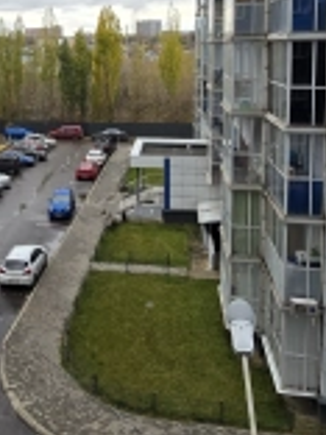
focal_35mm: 39
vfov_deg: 45.5
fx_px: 490
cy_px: 89
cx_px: 63
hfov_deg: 35.6
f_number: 2.2
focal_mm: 2.2
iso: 50
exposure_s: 1/380
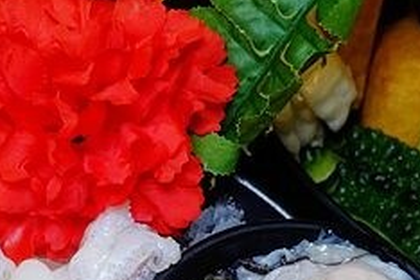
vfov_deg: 14.6
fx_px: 1038
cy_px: 380
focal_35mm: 89
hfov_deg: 22.3
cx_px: 34
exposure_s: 1/40
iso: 200
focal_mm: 12.01
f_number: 3.5
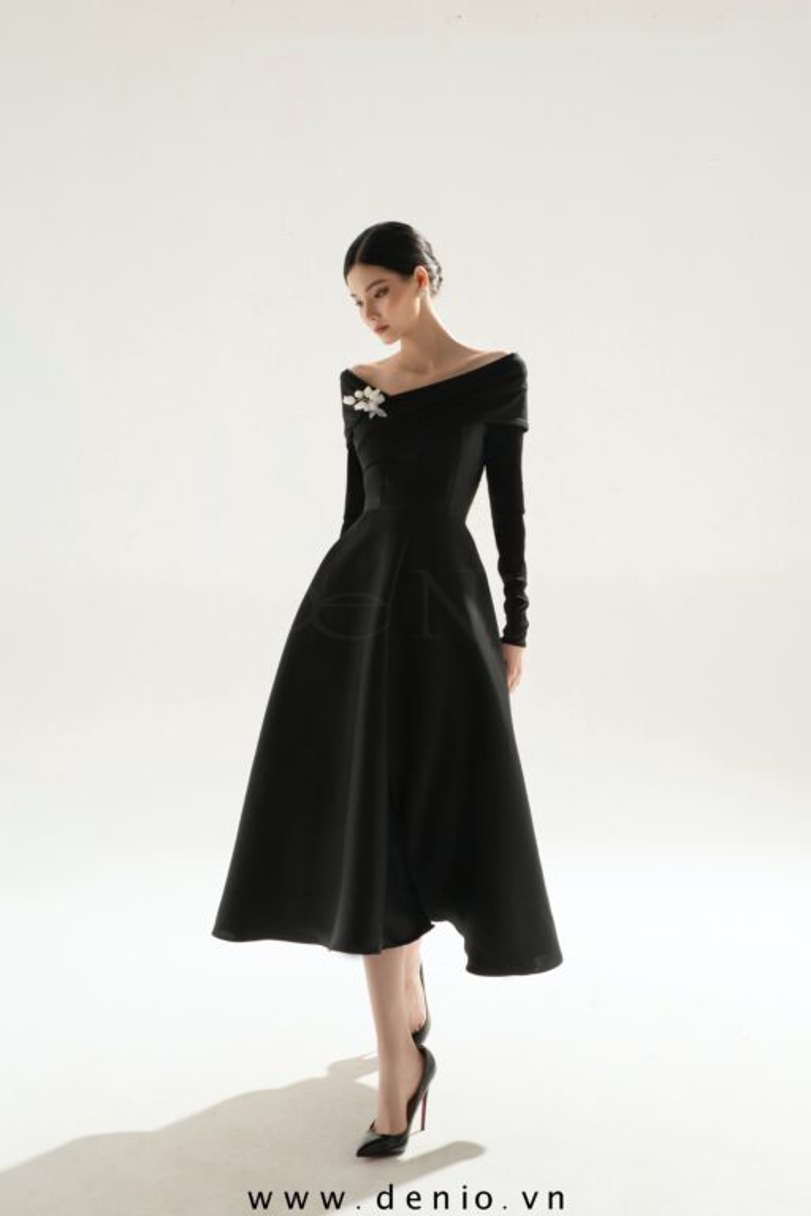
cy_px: 608
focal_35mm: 52
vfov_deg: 38.2
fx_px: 1757
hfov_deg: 26.0
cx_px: 406
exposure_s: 1/160
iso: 200
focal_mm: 52
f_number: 9
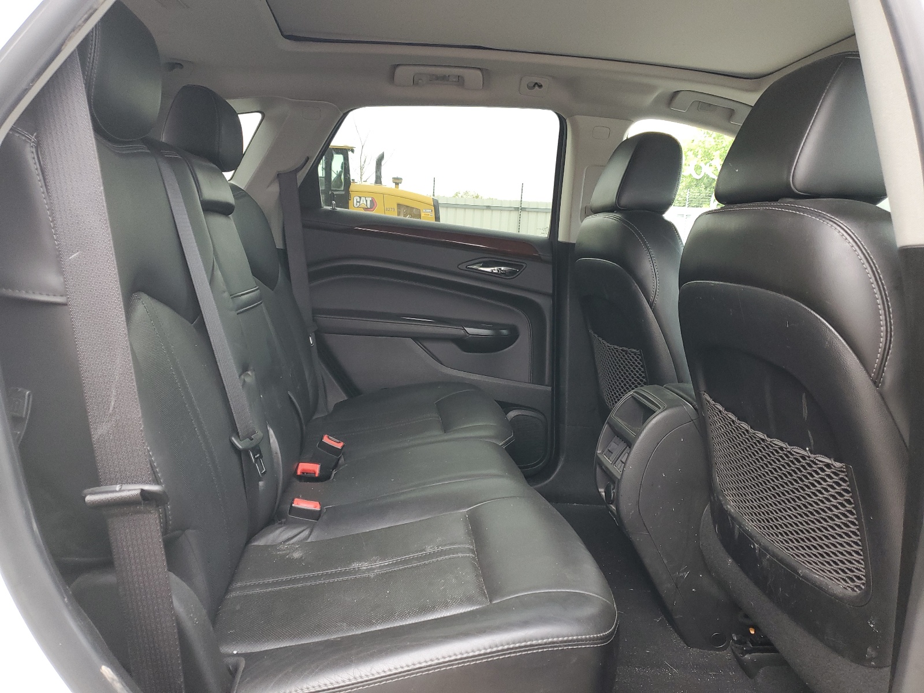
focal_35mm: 26
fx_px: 694
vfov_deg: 53.1
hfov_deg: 67.3
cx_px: 462
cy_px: 346
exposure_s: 1/120
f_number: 1.5
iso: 97
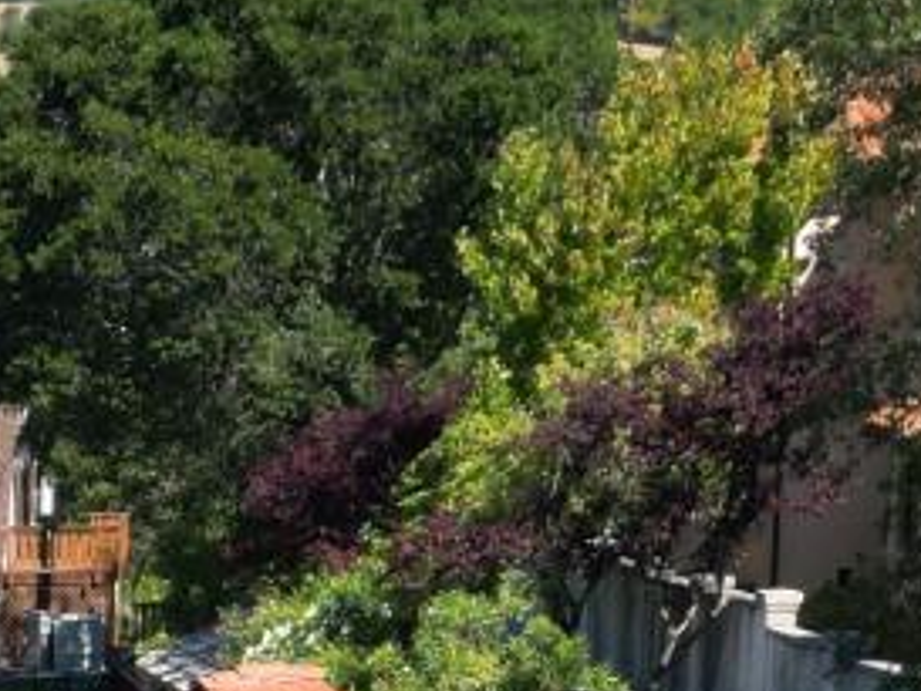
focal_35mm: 132
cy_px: 1262
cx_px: -307
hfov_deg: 14.3
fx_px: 3514
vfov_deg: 10.5
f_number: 1.7
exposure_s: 1/2000
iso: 110
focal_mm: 6.72
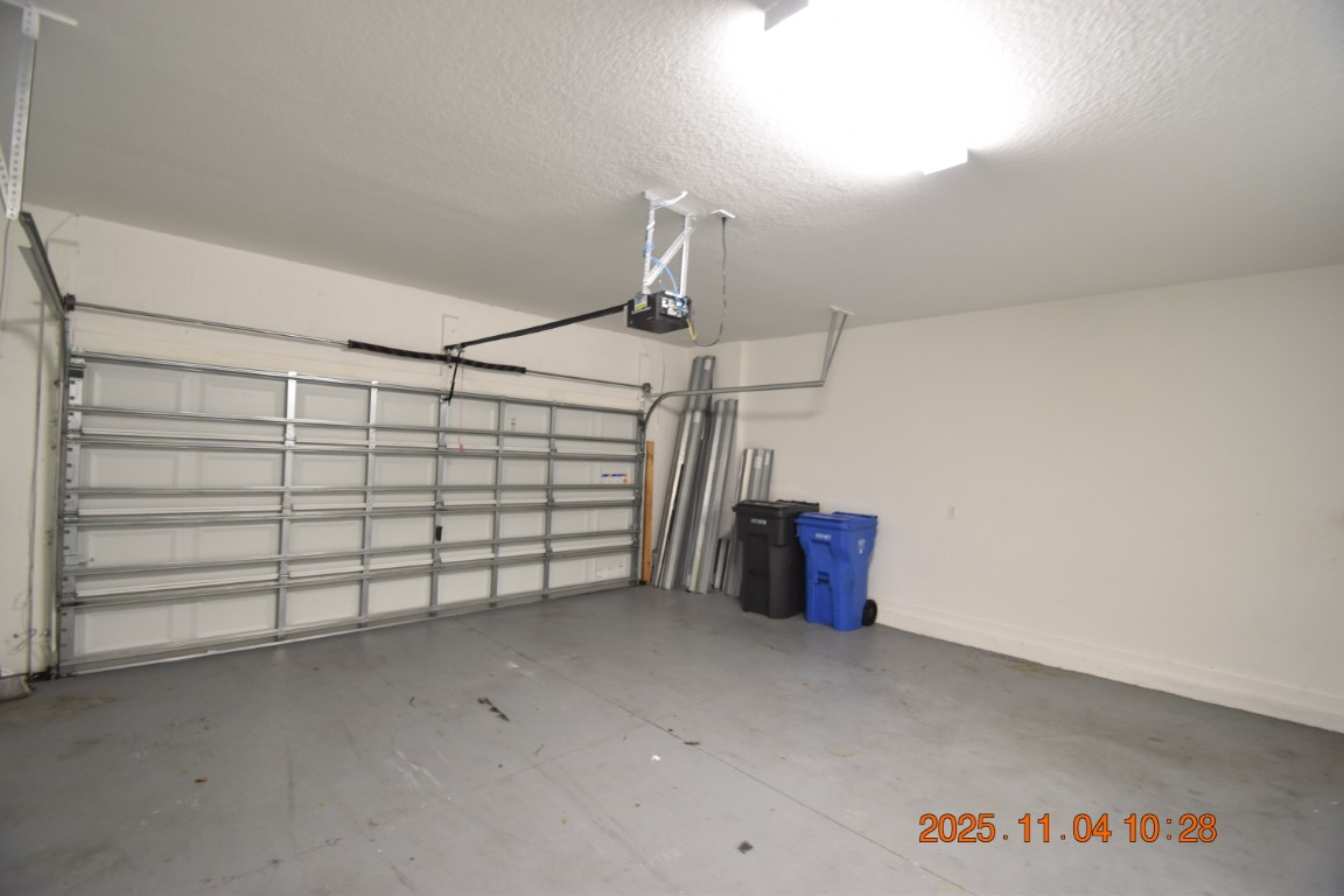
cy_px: 448
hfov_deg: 100.4
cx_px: 672
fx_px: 560
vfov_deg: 77.3
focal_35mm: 15
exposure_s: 1/15
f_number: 3.5
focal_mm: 10
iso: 800
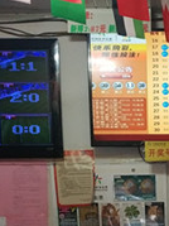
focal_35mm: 119
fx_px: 776
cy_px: 311
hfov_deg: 12.2
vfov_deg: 15.6
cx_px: 183
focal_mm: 4.5
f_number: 2
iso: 350
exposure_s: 1/25
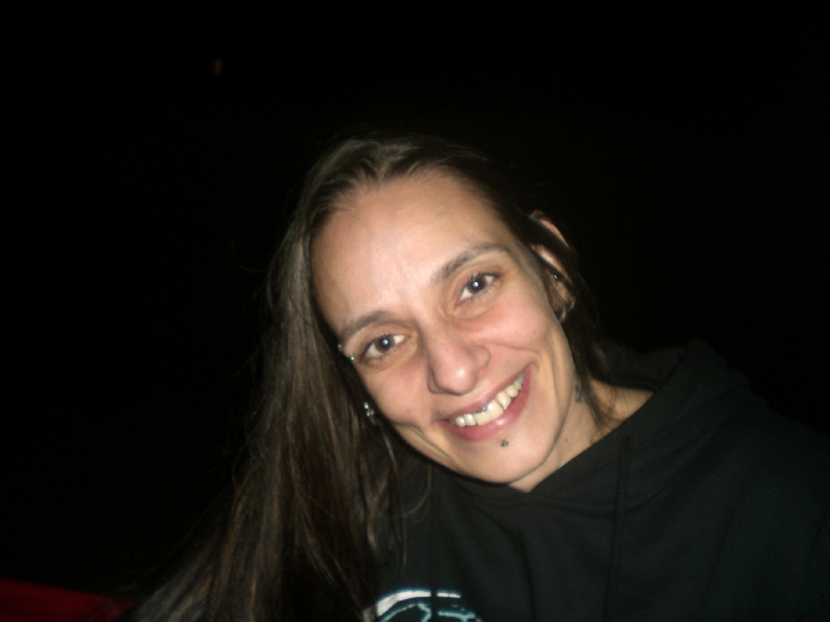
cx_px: 415
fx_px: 911
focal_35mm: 38
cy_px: 311
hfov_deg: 49.0
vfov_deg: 37.7
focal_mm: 6.3
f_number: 3.1
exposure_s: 1/60
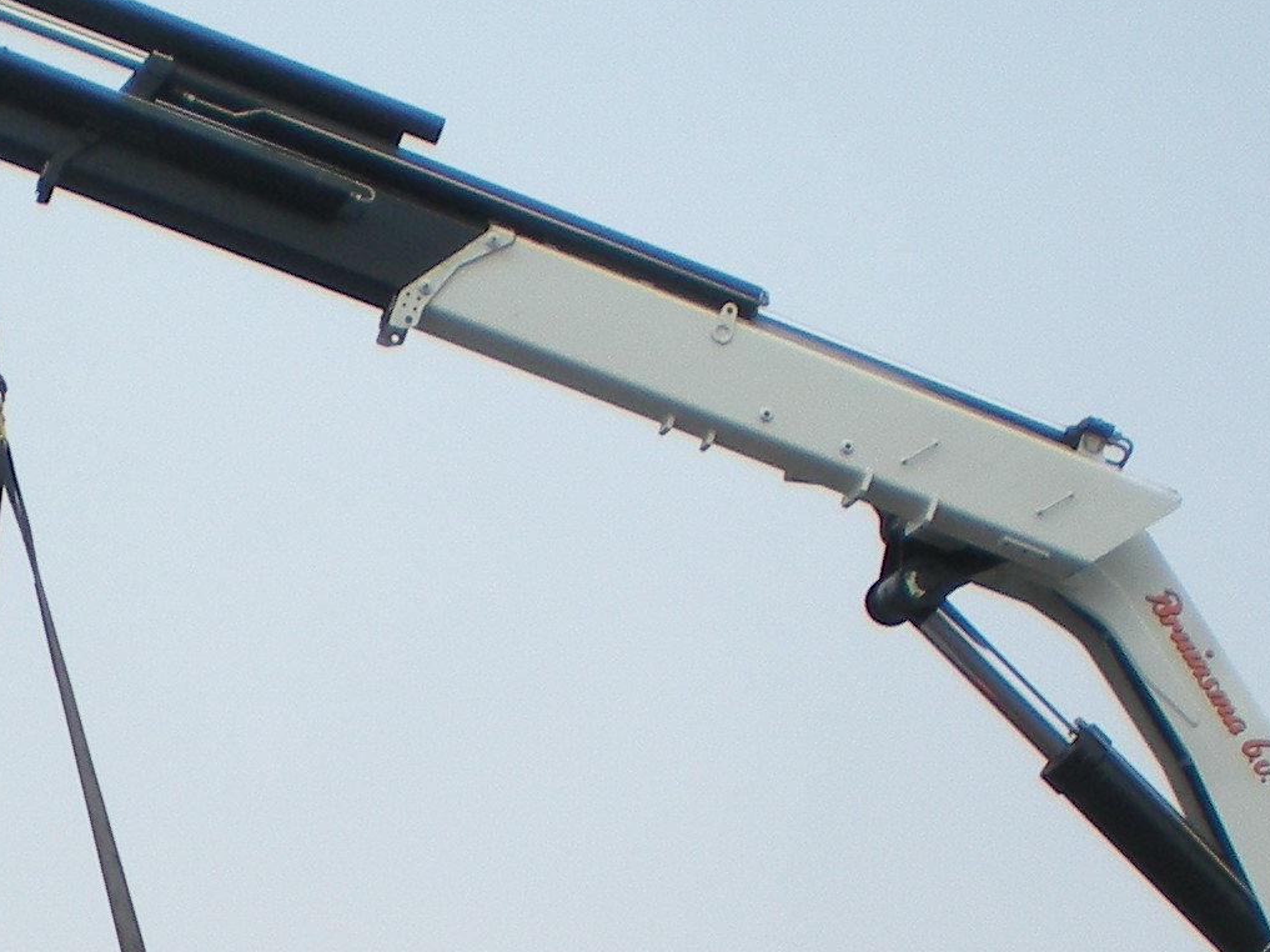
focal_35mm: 122
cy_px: 1292
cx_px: 147
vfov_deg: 11.8
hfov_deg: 16.0
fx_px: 4474
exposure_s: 1/177
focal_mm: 6.3
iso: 64
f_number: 4.6
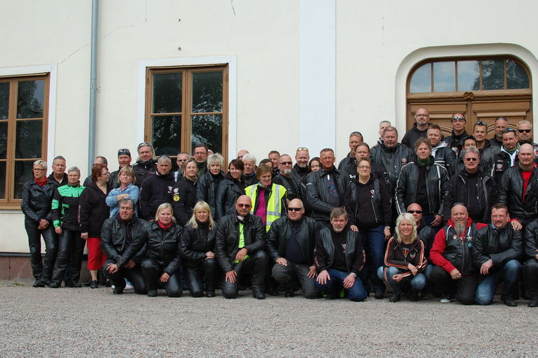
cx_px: 269
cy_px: 179
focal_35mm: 52
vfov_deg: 25.7
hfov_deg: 37.9
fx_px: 784
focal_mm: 35
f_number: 7.1
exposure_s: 1/200
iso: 200
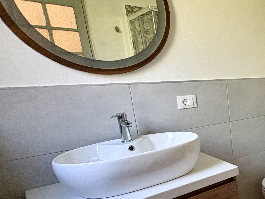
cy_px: 136
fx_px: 260
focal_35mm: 34
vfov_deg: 41.2
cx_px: 299
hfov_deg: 41.5
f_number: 2.2
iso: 400
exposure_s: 1/60
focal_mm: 2.22
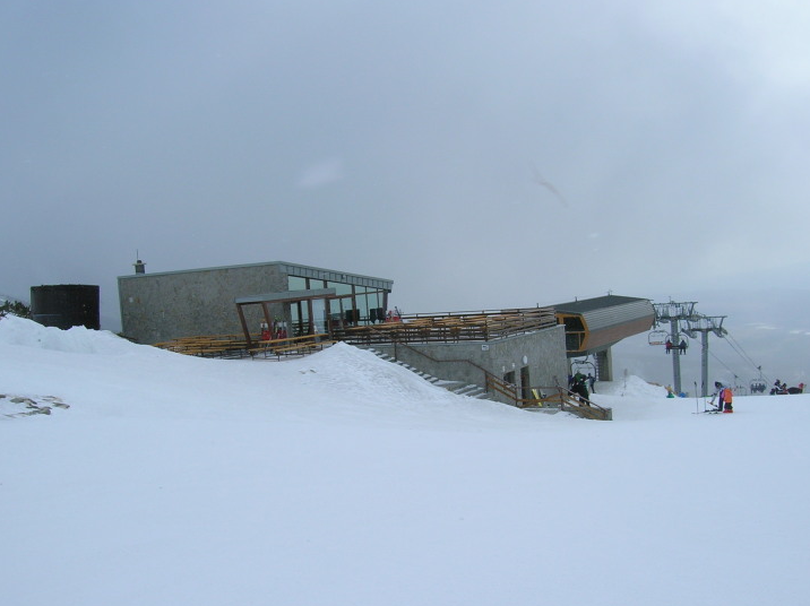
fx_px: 889
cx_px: 428
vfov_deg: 37.6
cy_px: 334
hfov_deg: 49.0
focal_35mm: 38
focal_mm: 5.7
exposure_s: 1/588
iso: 50
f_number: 4.9
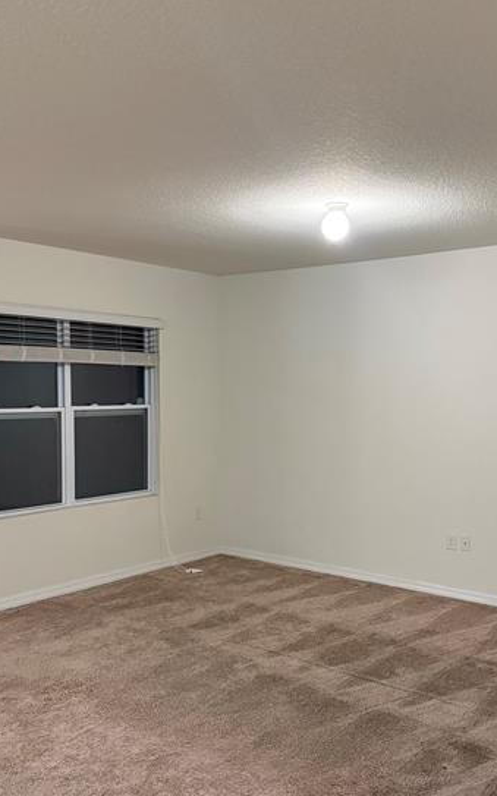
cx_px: 276
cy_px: 444
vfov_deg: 53.9
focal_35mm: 36
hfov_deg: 35.3
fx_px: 781
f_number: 1.78
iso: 500
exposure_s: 1/60
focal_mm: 6.76
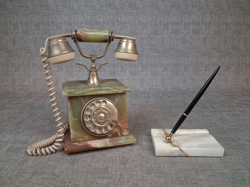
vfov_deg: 51.4
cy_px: 94
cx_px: 125
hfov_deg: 65.3
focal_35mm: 27
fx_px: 195
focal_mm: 4
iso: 250
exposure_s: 1/50
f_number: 1.8
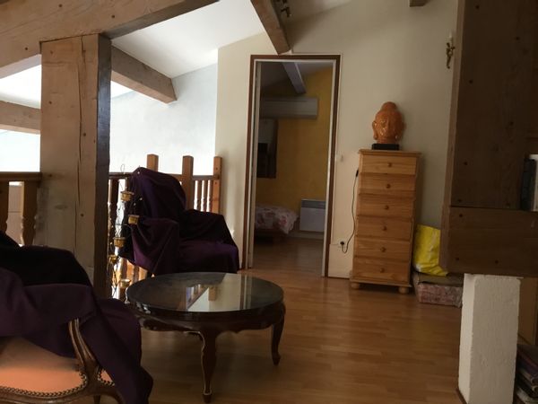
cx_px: 269
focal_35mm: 31
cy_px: 202
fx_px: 482
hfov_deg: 58.4
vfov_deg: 45.4
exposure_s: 1/33
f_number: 2.4
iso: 125
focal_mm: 3.3
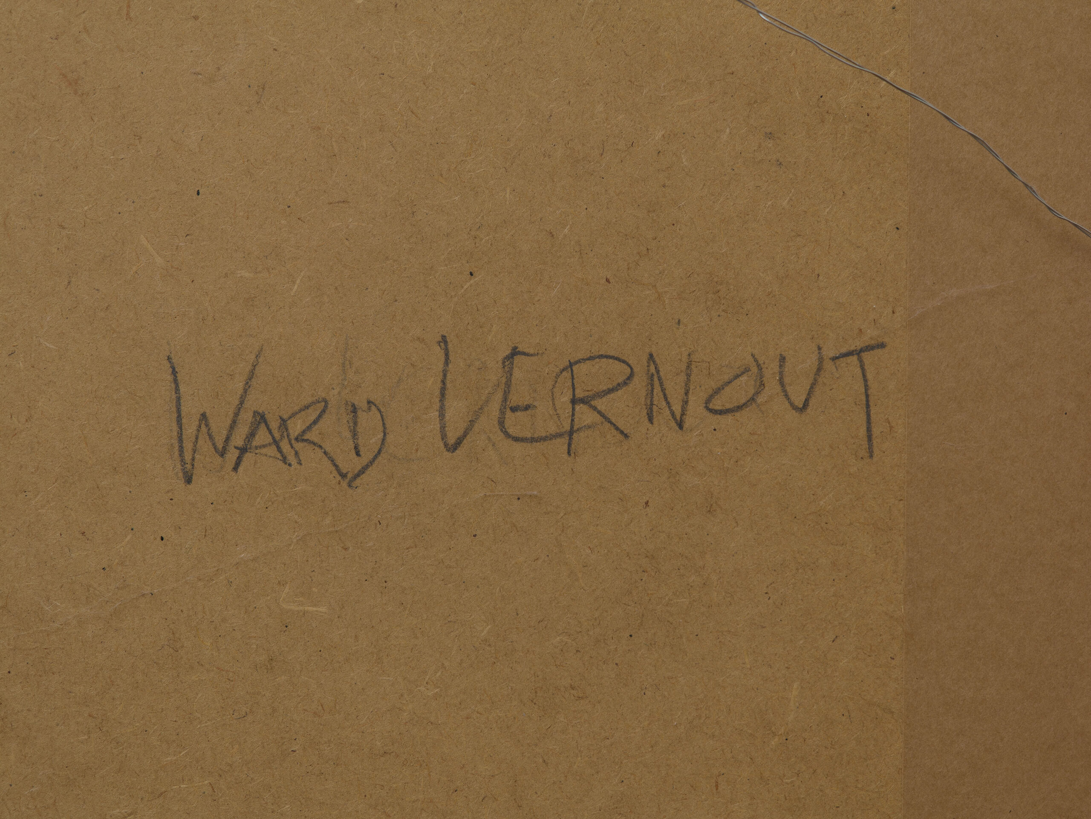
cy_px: 410
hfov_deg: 24.4
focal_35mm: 80
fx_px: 2522
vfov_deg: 18.4
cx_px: 546
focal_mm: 40
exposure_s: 1/50
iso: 100
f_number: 2.8
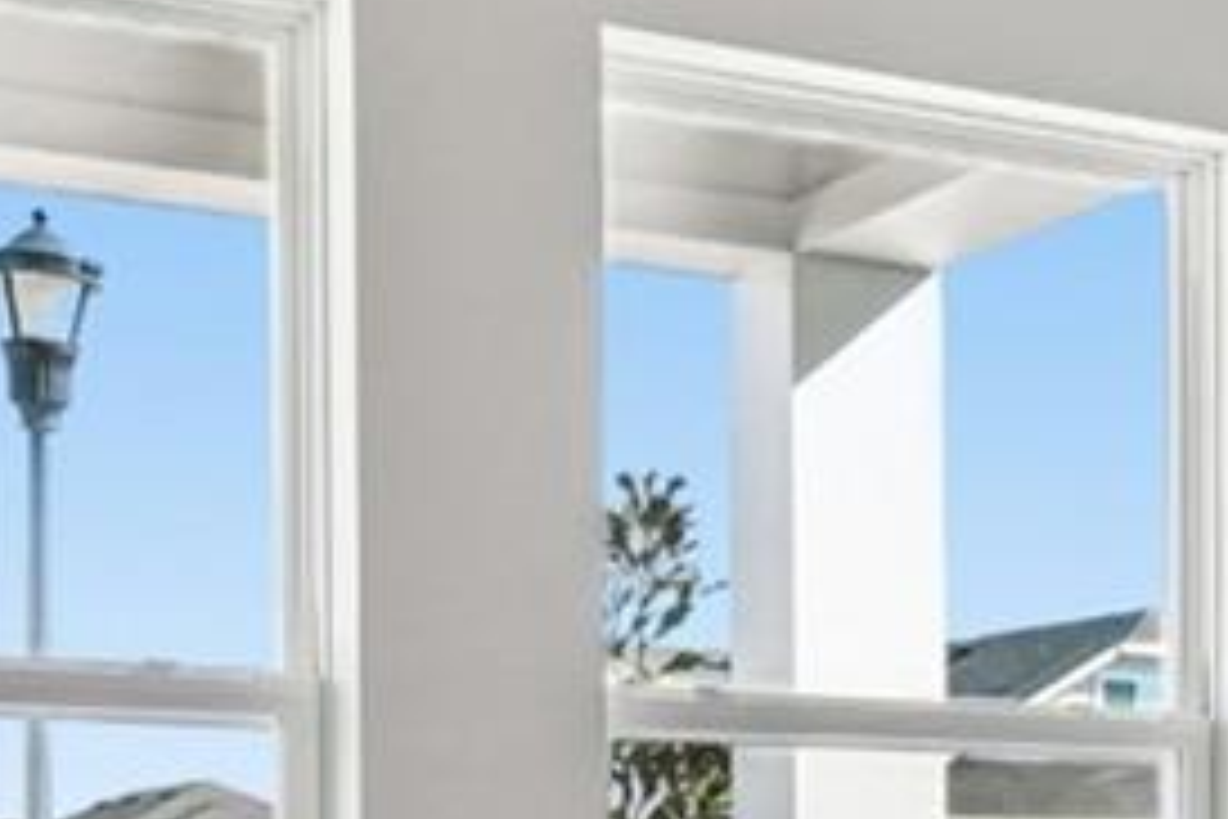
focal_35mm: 88
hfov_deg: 22.0
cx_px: 1327
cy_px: 958
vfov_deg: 15.0
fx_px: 3002
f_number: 7.1
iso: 100
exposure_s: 1/20
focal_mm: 10
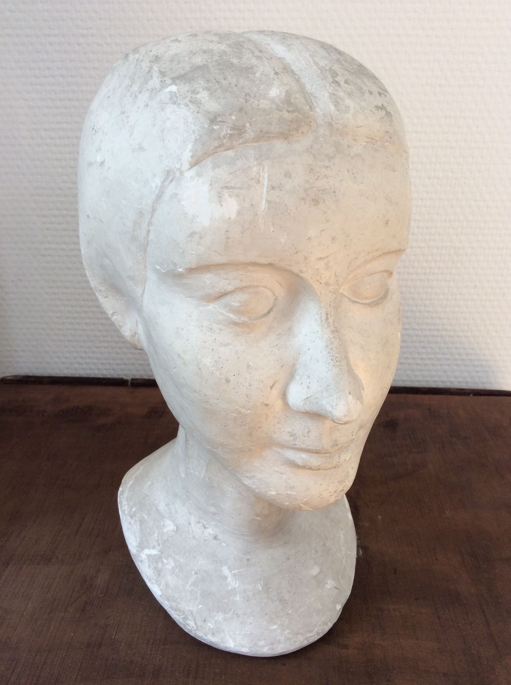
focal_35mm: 32
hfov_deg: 44.1
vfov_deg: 56.9
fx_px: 632
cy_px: 342
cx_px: 256
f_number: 2.4
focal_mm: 3.3
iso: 40
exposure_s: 1/33
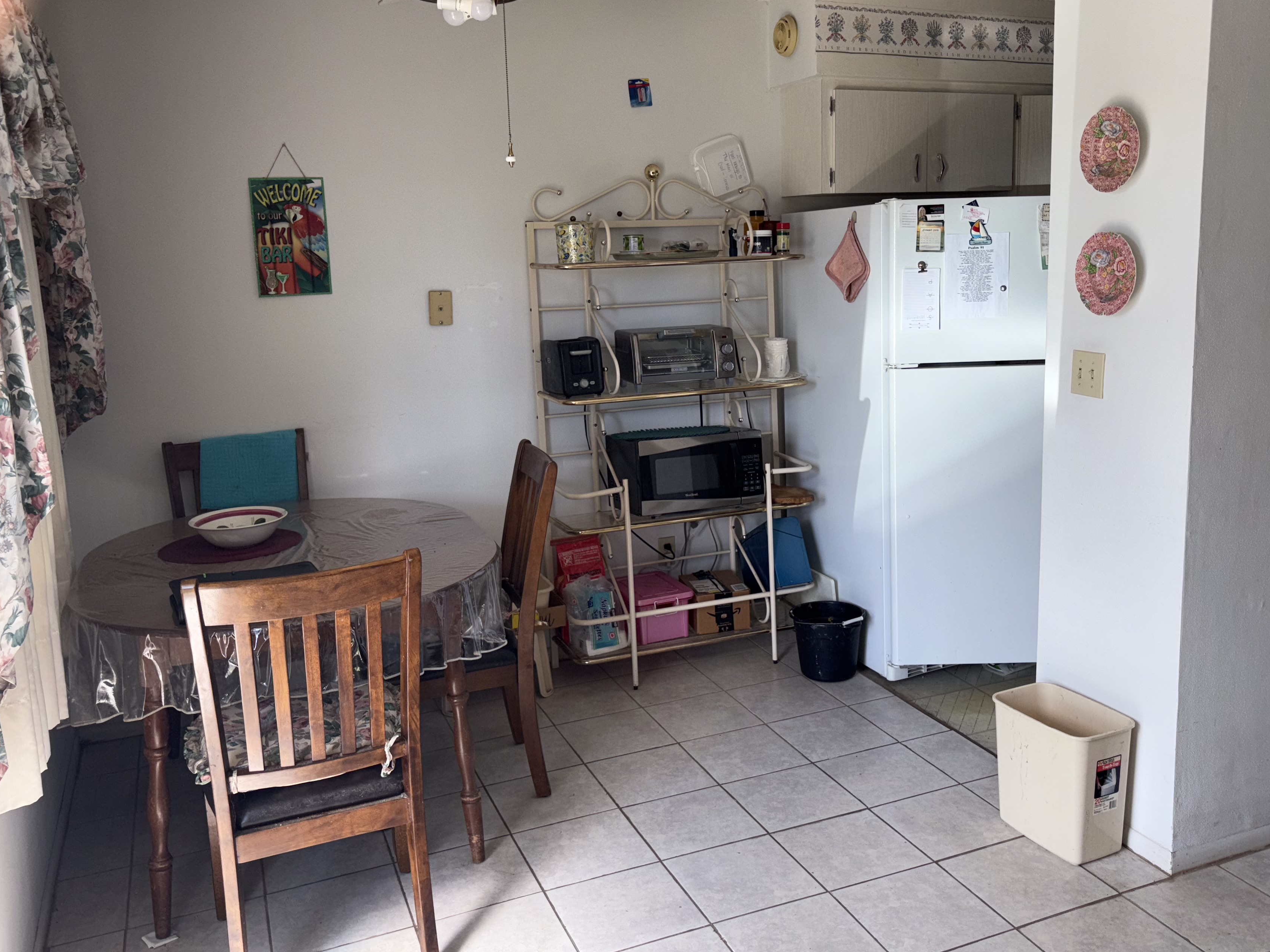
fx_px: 1137
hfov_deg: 58.3
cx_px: 695
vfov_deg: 45.3
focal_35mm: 31
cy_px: 404
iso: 32
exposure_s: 1/206
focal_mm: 5.96
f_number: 1.6
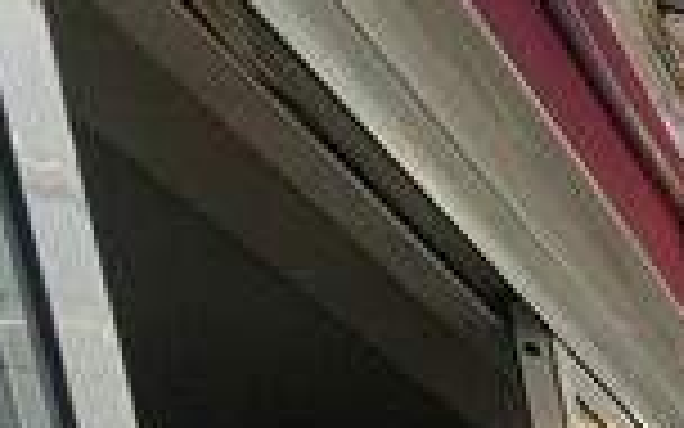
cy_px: 1275
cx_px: 2295
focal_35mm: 93
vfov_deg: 10.3
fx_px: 1734
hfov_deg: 10.0
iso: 50
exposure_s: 1/355
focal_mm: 2.2
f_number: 2.2
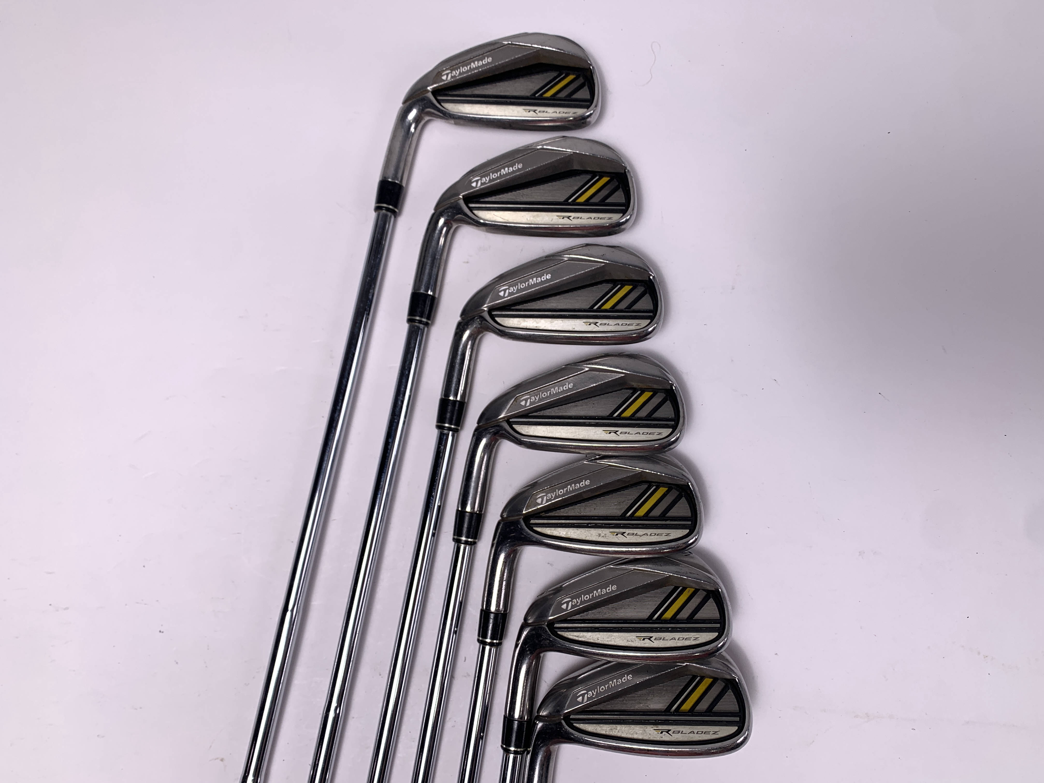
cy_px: 392
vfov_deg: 53.1
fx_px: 784
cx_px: 522
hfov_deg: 67.3
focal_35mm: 26
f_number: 1.8
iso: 25
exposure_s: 1/299
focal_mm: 4.25
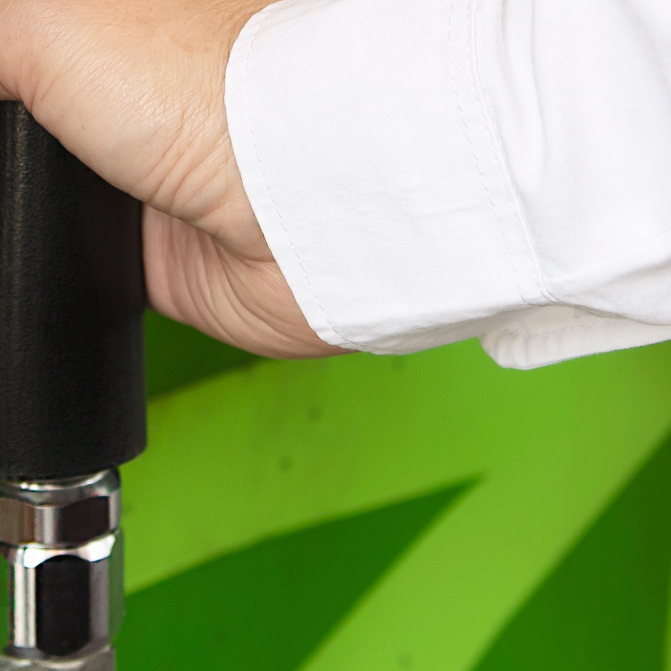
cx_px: 58
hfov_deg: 8.7
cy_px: 38
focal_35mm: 201
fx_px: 4408
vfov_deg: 8.7
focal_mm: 48
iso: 200
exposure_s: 1/160
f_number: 4
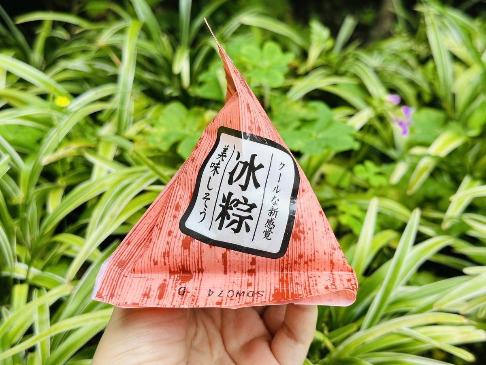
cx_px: 243
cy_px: 182
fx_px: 674
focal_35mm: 48
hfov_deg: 39.7
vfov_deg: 30.3
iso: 64
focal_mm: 6.86
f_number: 1.78
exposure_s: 1/478
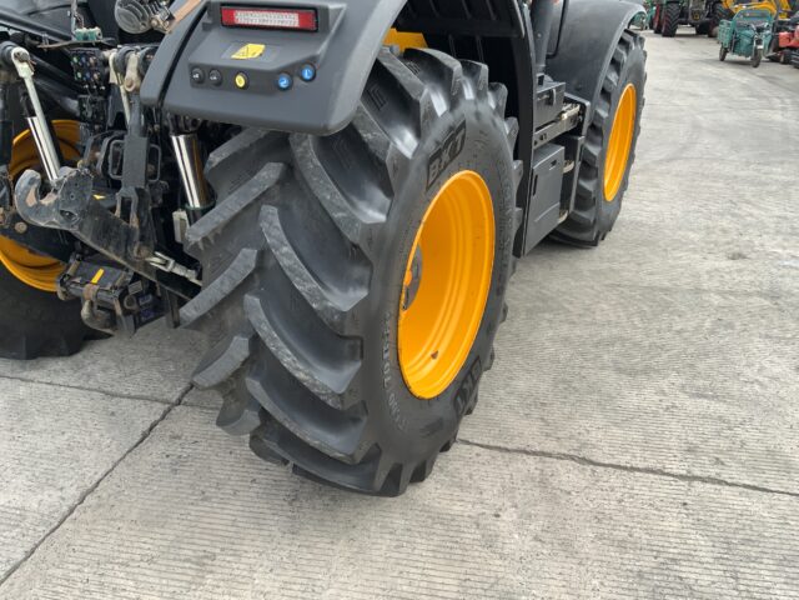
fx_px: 669
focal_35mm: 29
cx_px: 400
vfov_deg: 48.2
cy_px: 300
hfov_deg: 61.7
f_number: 1.8
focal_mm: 3
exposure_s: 1/473
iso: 16
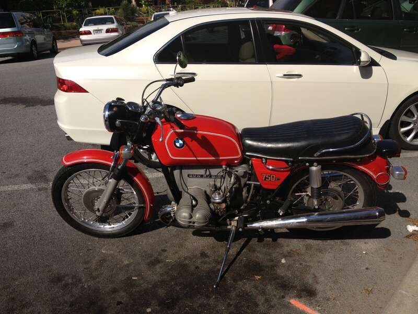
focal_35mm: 35
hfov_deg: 52.6
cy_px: 157
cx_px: 209
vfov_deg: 40.7
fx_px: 423
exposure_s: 1/3247
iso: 50
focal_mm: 4.28
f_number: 2.4
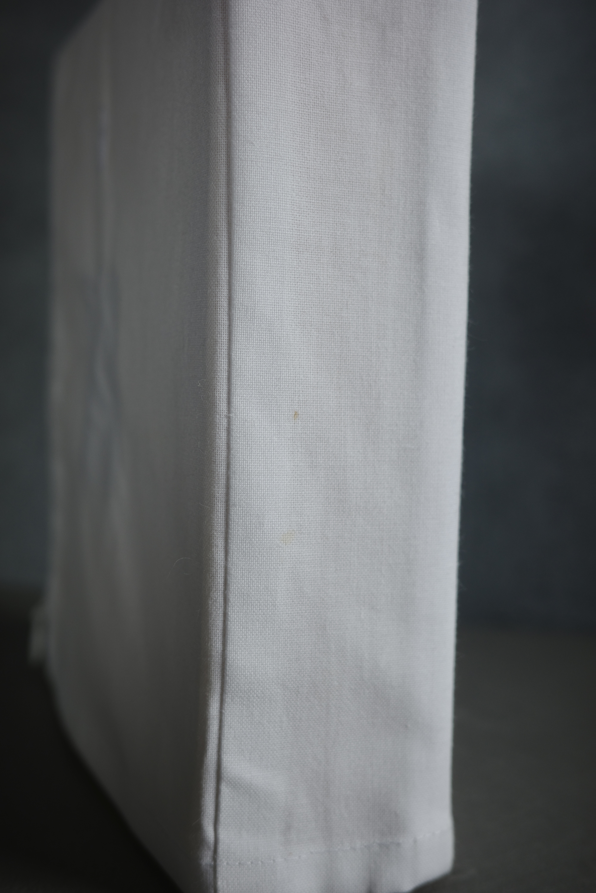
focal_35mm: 40
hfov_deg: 33.4
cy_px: 446
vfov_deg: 48.5
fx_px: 993
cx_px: 298
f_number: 3.5
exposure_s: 1/60
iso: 100
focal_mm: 26
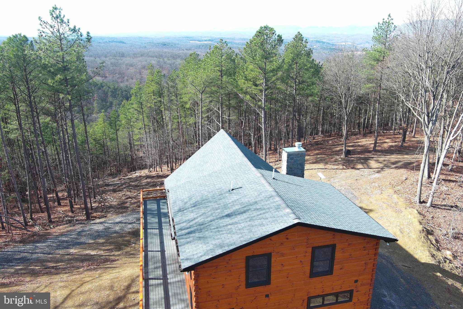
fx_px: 373
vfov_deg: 45.0
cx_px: 232
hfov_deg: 63.7
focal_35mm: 29
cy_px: 154
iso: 100
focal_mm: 10.57
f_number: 2.8
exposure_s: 1/296
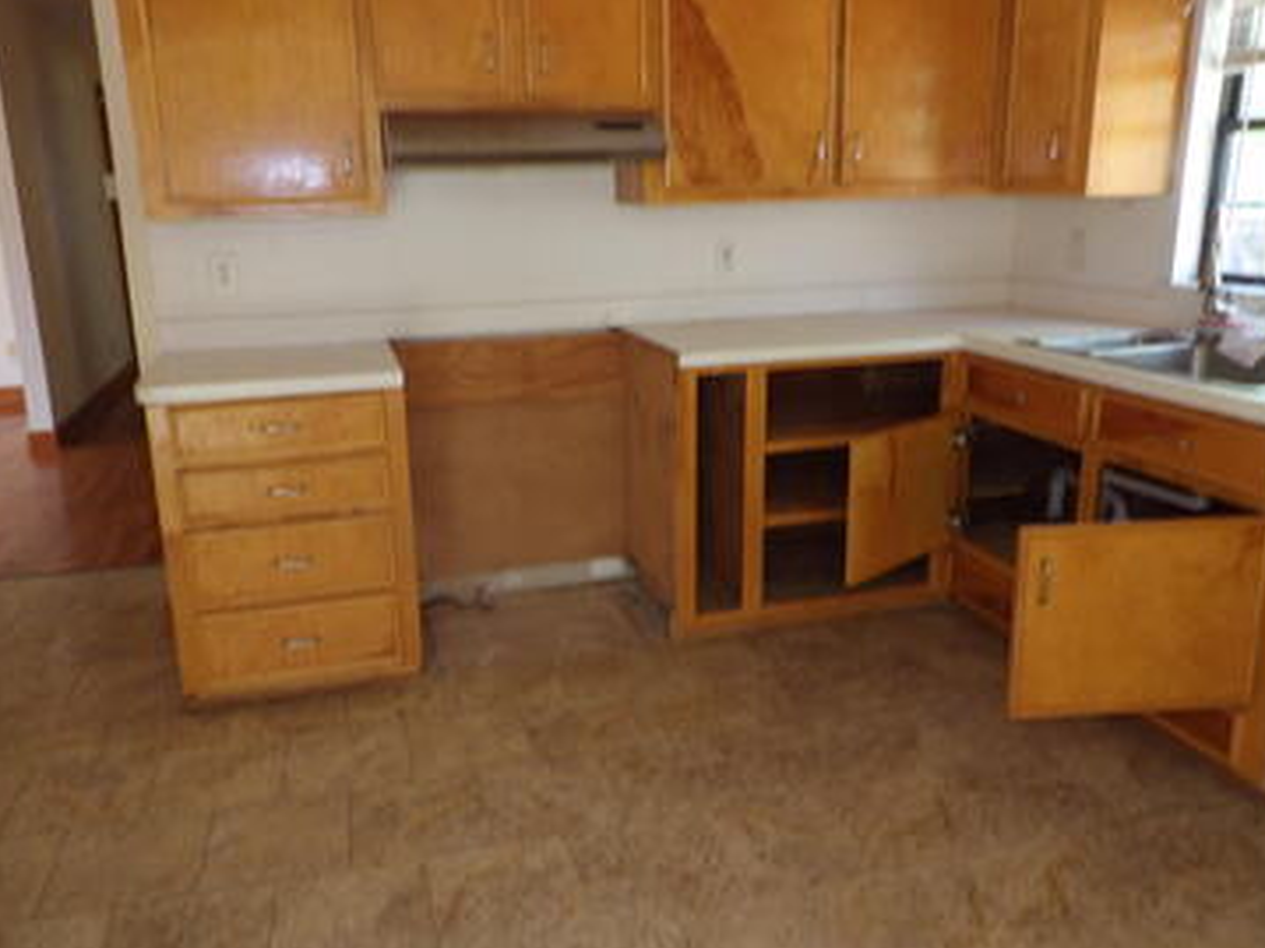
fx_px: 986
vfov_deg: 51.3
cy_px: 467
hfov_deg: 65.3
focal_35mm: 27
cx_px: 613
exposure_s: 1/33
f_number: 3.2
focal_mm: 4.3
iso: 200
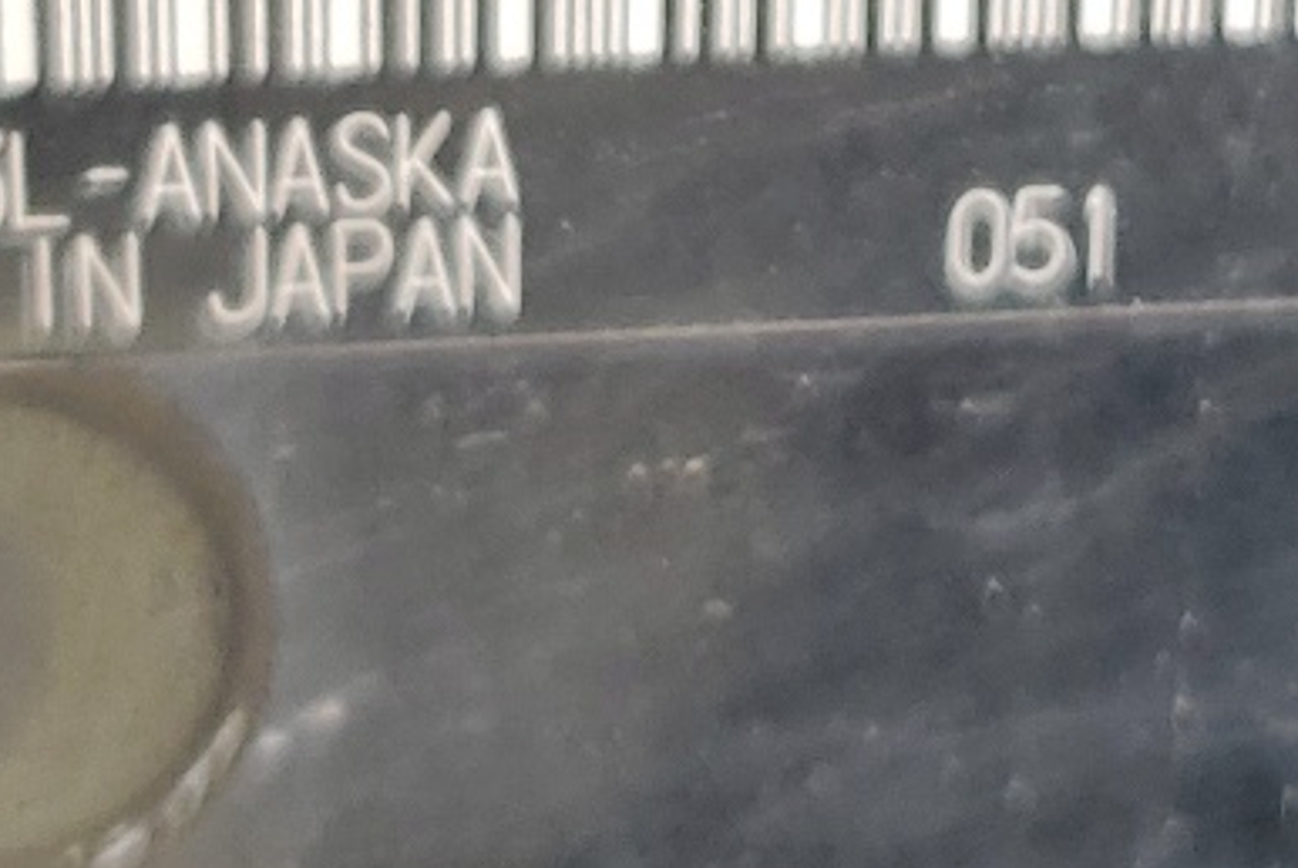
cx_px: 854
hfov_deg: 18.2
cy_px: -733
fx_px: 4041
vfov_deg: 11.3
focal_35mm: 112
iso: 55
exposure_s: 1/120
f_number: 1.5
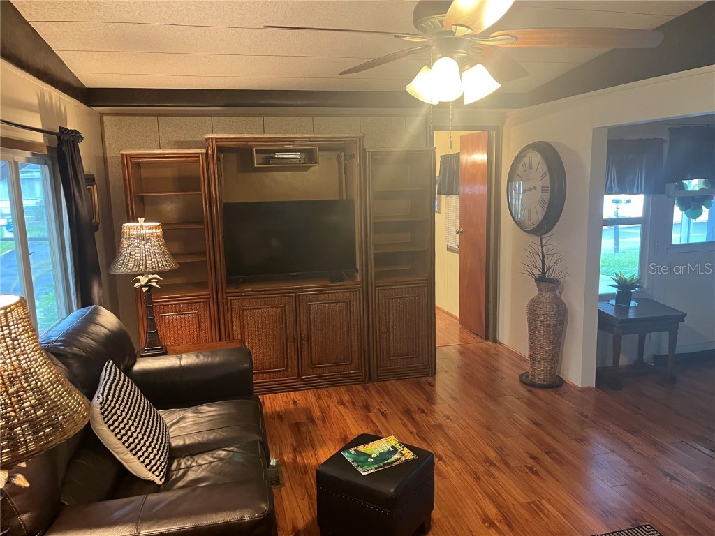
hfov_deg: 67.3
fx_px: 537
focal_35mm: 26
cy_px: 268
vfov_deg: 53.1
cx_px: 358
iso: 400
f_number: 1.6
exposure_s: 1/60
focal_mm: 5.1
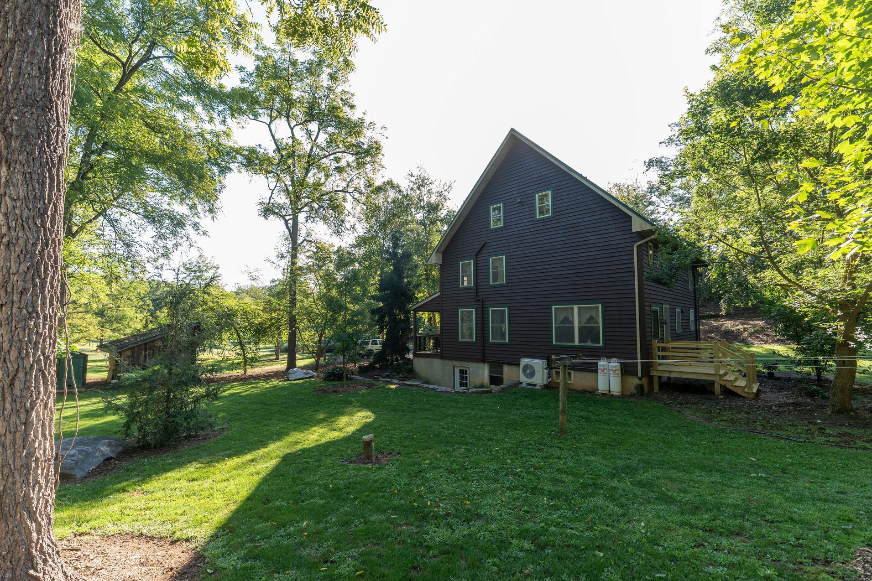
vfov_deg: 77.3
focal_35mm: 15
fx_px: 363
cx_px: 438
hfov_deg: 100.4
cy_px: 305
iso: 320
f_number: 2.8
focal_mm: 14
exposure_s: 1/400
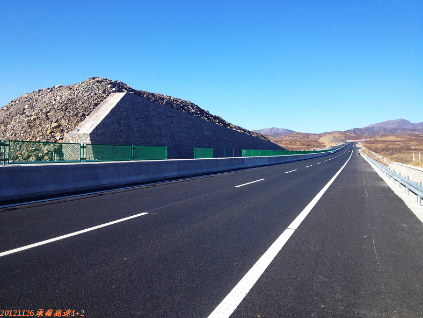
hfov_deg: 52.6
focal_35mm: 35
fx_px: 428
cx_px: 212
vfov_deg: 40.7
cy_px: 159
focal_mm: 4.28
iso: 64
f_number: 2.4
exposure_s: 1/1126
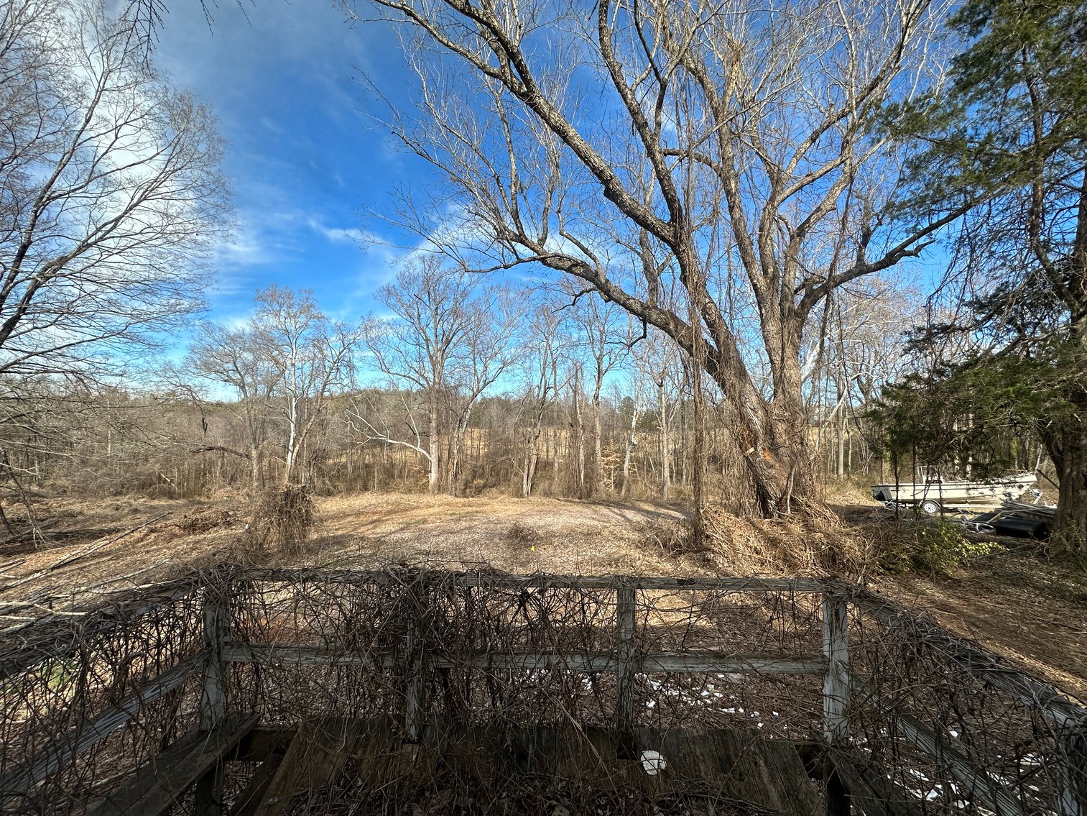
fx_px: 440
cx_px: 544
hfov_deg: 102.1
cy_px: 408
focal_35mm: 14
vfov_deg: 85.7
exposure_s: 1/972
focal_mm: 2.22
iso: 40
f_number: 2.2
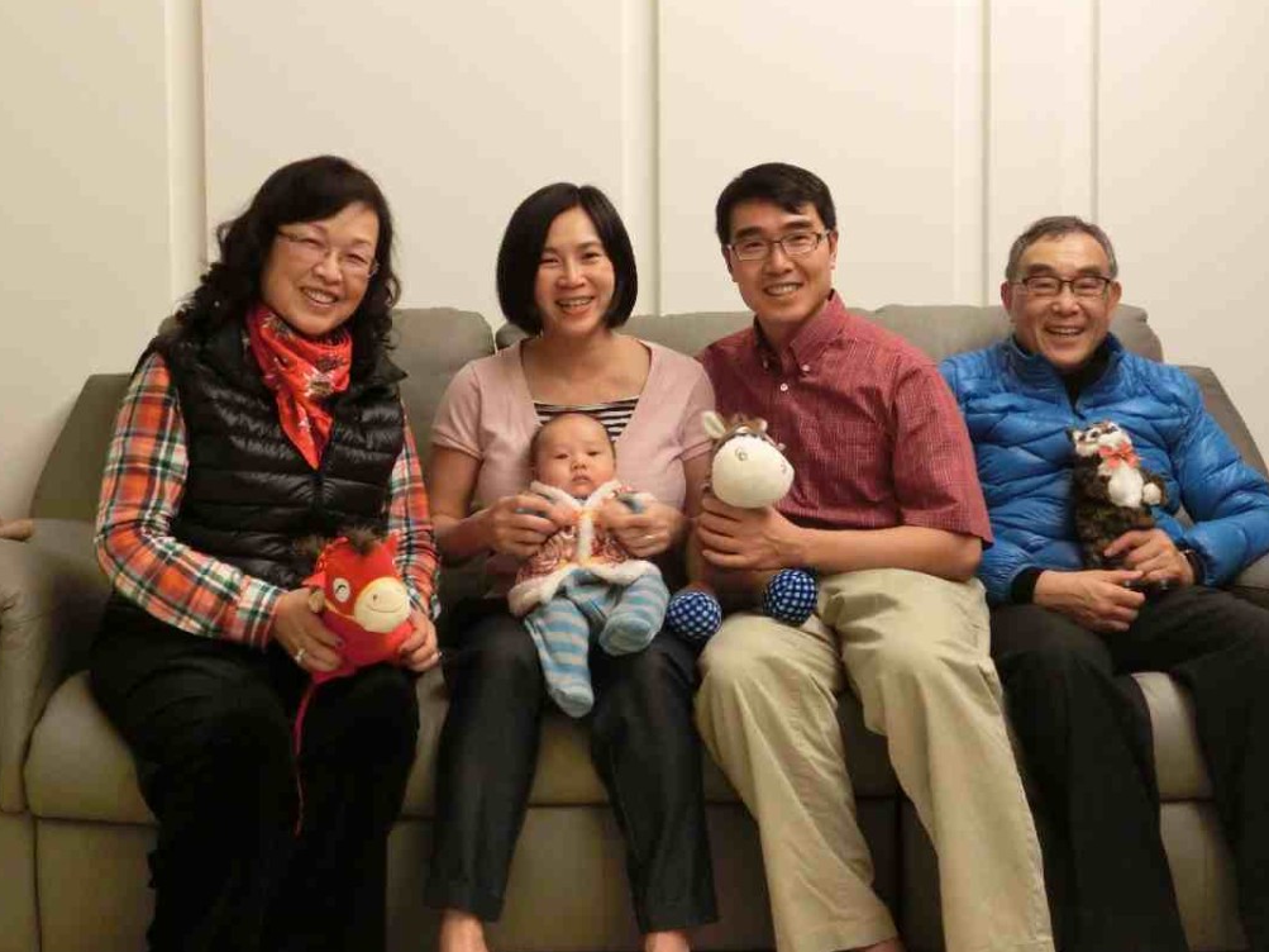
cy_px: 473
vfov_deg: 29.7
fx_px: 1796
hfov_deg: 38.9
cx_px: 633
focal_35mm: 49
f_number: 4.6
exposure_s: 1/15
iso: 800
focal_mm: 8.5
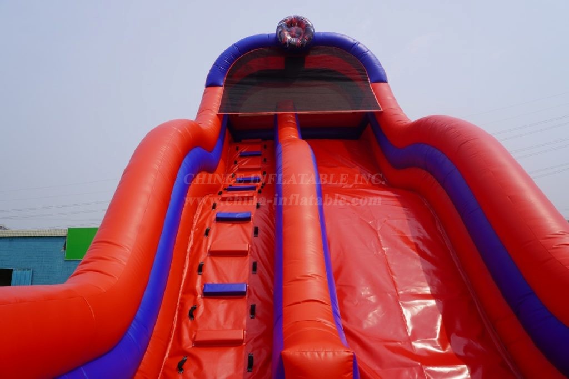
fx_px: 379
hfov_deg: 73.7
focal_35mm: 24
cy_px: 190
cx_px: 284
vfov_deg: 53.1
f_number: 10
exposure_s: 1/250
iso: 100
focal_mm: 16
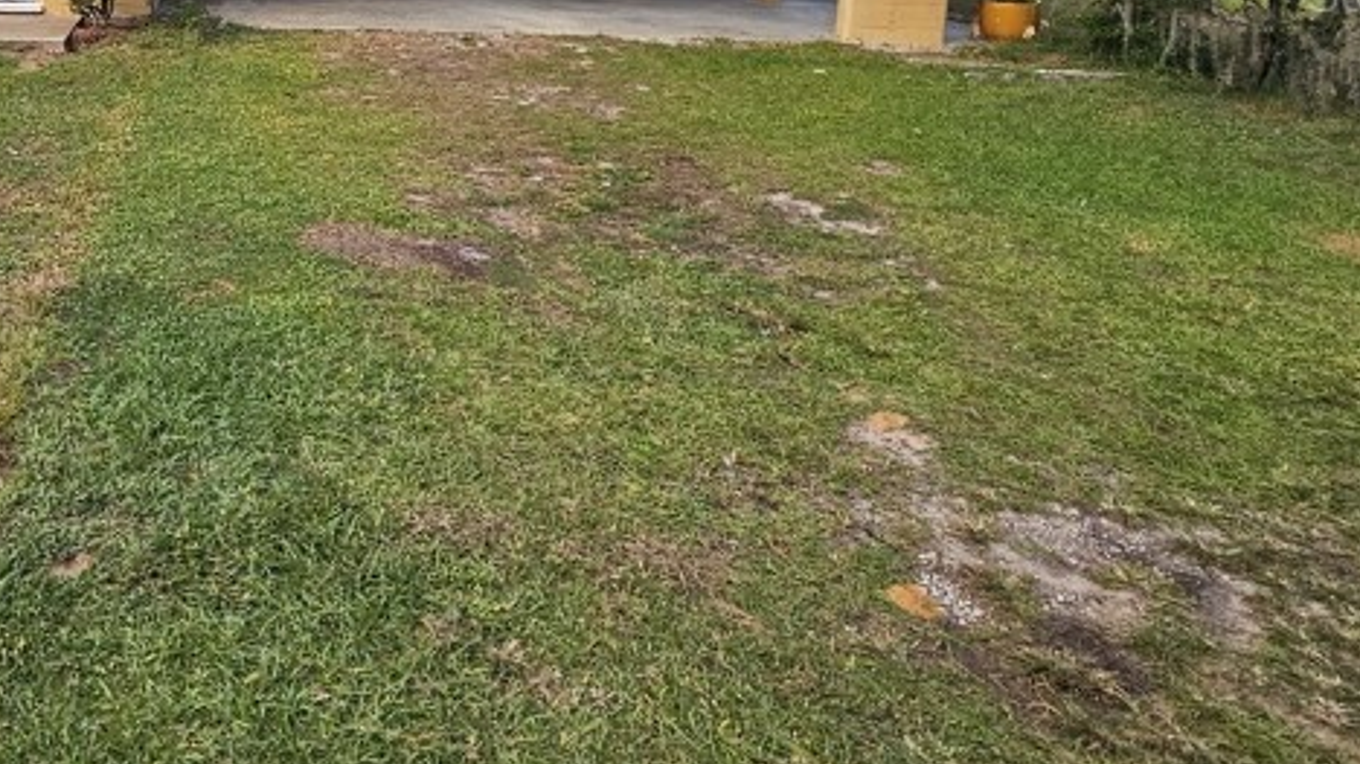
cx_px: 93
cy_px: -12
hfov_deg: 53.3
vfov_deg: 34.2
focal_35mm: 31
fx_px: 1118
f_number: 2.2
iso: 50
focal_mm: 2.2
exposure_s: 1/1336
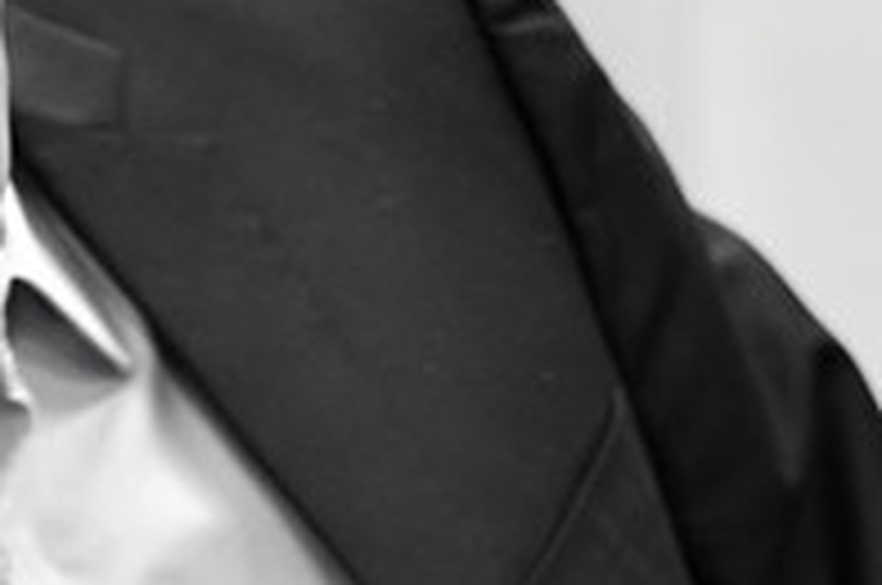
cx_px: 927
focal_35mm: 233
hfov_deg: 8.8
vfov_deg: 5.9
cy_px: 590
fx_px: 5699
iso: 160
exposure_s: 1/40
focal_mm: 38
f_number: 2.8
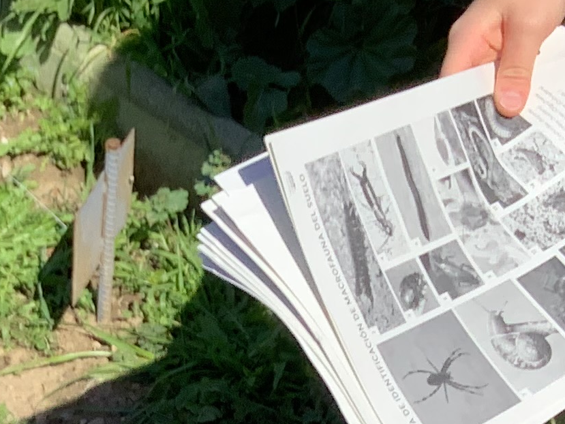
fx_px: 1992
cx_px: -97
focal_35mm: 122
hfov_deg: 15.6
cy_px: 710
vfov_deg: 11.4
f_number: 2.4
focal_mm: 3.3
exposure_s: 1/762
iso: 25
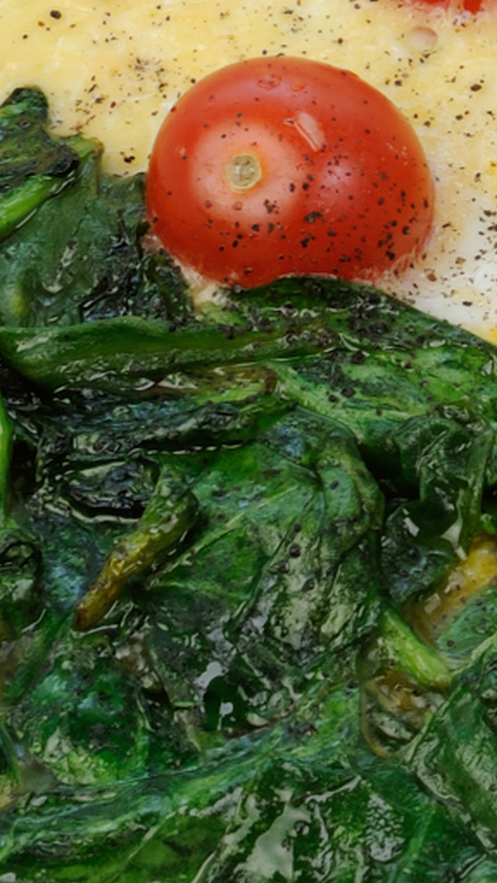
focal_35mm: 228
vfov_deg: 9.4
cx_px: 734
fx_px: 5346
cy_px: 155
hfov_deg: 5.3
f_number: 11
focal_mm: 35
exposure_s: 1
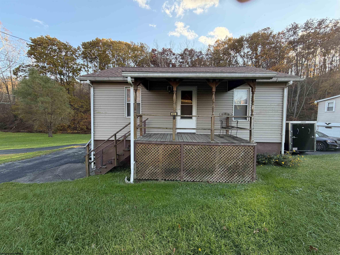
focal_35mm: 14
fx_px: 138
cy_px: 128
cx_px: 170
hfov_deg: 102.1
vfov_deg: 85.7
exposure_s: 1/142
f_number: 2.2
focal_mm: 2.22
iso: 50
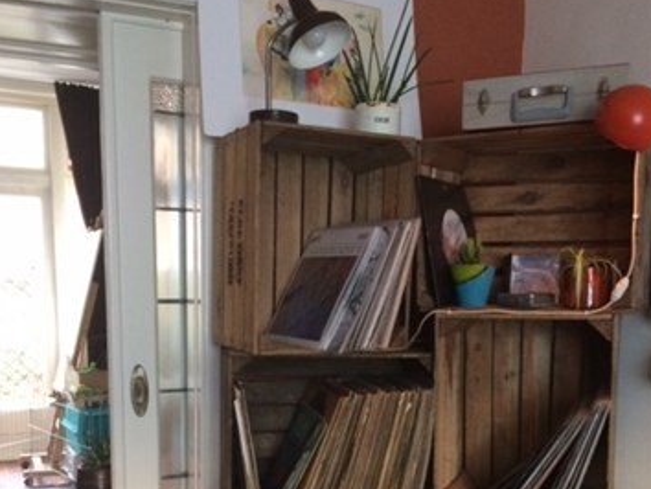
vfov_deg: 32.6
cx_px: 344
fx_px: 809
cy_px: 398
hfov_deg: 43.8
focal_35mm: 43
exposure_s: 1/33
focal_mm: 4.15
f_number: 2.2
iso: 320
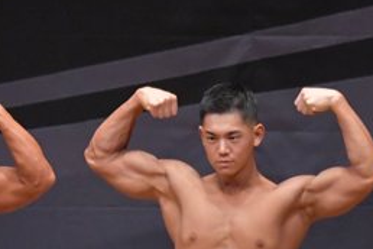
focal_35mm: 766
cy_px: 334
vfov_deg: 1.8
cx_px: 112
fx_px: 7936
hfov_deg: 2.7
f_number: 5.6
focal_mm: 170
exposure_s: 1/400
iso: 6400
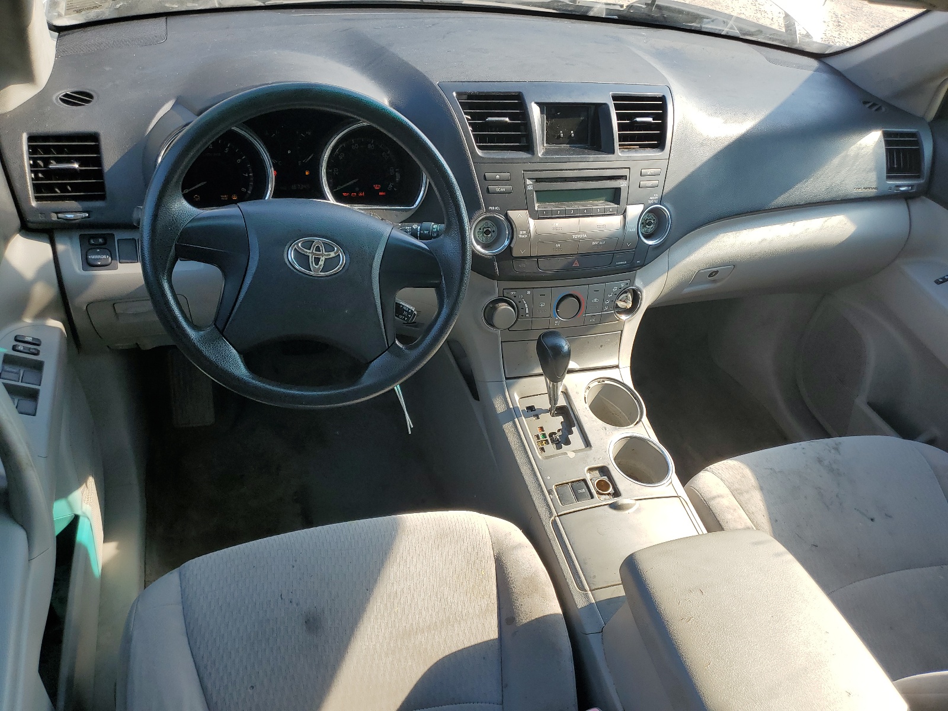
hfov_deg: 67.3
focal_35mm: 26
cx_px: 474
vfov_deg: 53.1
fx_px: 712
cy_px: 356
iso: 50
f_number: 1.5
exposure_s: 1/625
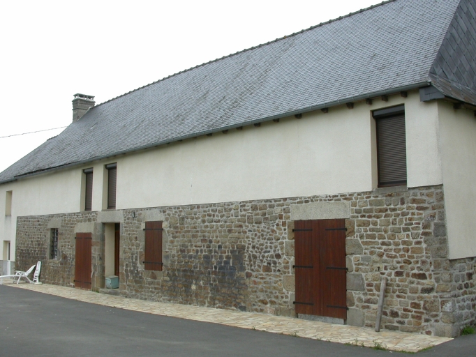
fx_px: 523
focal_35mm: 38
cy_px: 178
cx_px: 238
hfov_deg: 49.0
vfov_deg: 37.7
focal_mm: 7.85
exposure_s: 1/210
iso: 100
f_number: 6.7
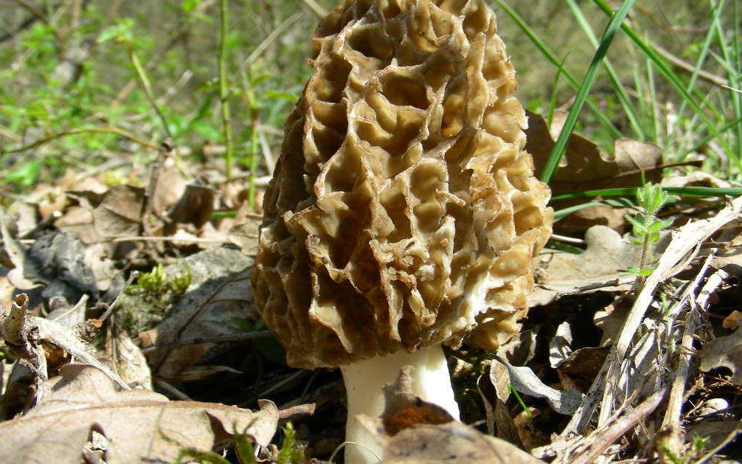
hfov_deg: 48.2
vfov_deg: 31.2
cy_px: 210
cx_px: 370
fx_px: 829
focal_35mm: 41
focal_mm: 6.3
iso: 50
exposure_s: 1/278
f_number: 4
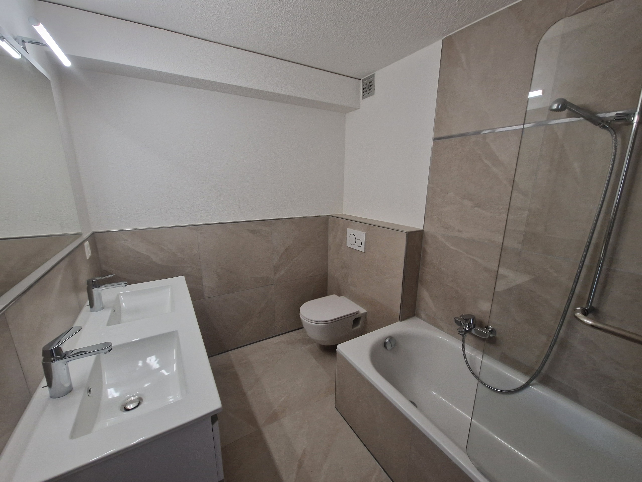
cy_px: 241
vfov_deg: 89.9
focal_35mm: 13
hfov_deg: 106.2
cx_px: 321
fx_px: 241
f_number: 2.2
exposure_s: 1/50
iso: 160
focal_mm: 2.2
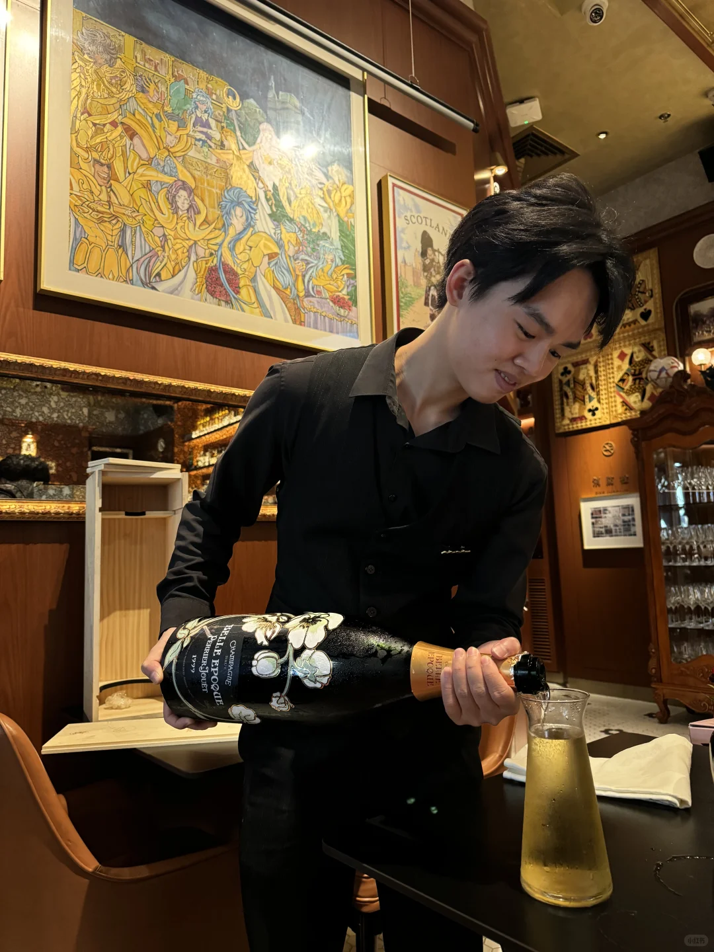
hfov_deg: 56.8
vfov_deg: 71.6
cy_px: 476
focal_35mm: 24
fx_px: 660
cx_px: 357
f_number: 1.78
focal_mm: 6.76
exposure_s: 1/33
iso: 640
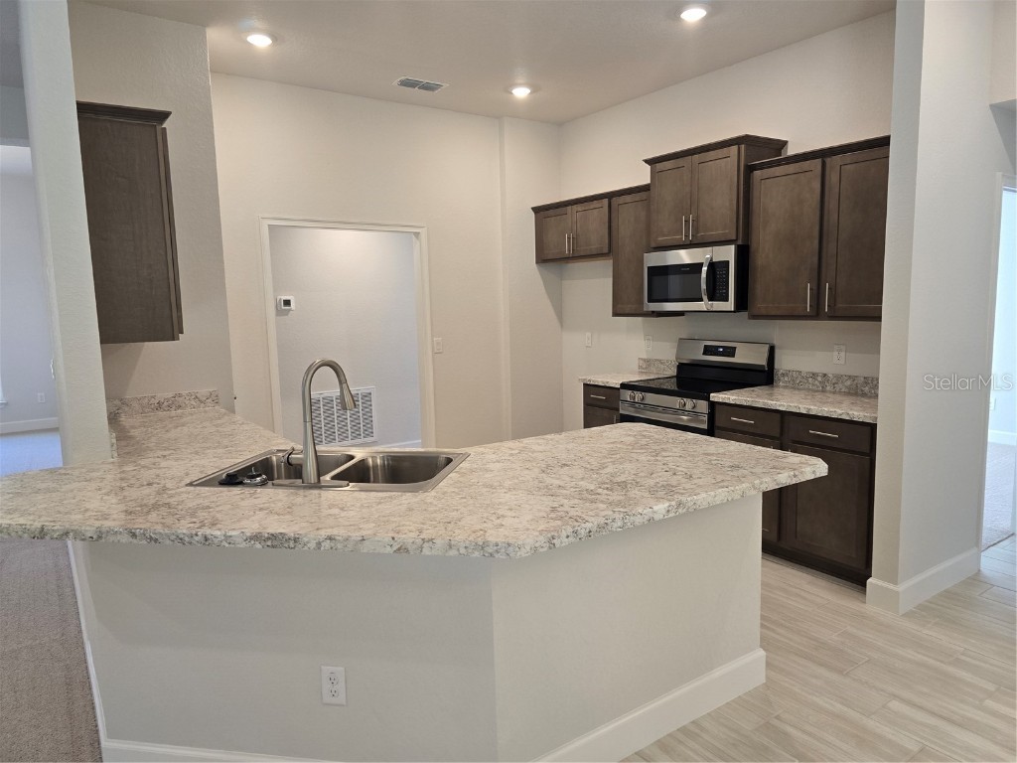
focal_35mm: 23
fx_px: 676
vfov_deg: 58.9
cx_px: 508
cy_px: 382
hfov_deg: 73.9
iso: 200
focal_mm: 6.3
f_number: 1.7
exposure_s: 1/120
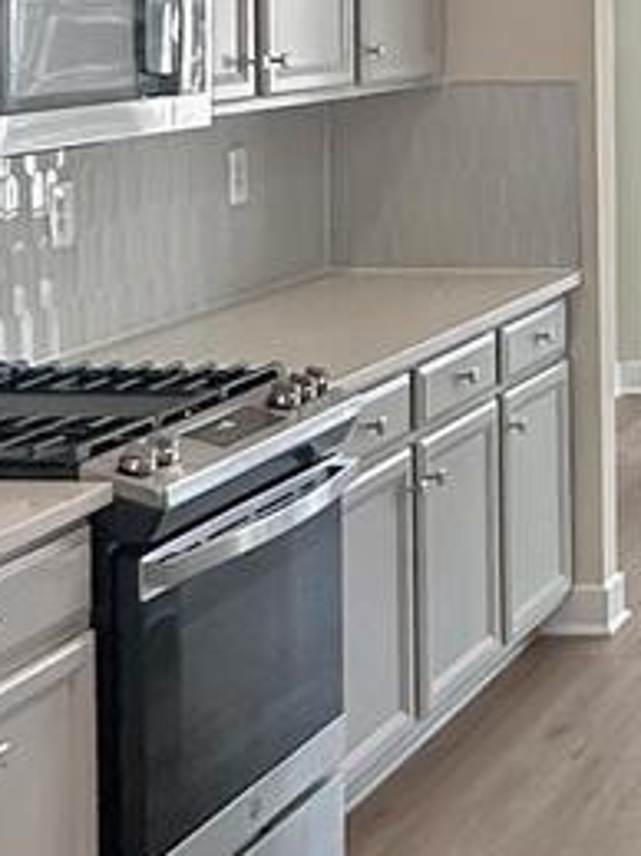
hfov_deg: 15.9
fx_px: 2051
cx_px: 1037
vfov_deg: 23.5
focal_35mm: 83
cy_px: 364
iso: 40
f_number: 2.2
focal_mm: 2.22
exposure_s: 1/120
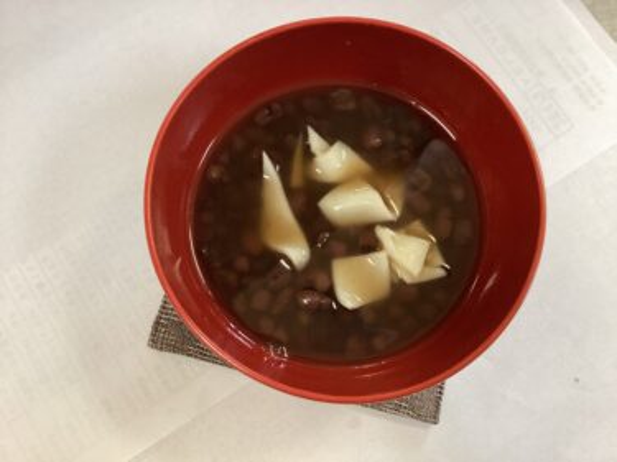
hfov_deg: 58.4
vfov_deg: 45.4
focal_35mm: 31
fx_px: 552
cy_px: 231
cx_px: 308
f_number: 2.4
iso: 200
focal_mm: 3.3
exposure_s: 1/60
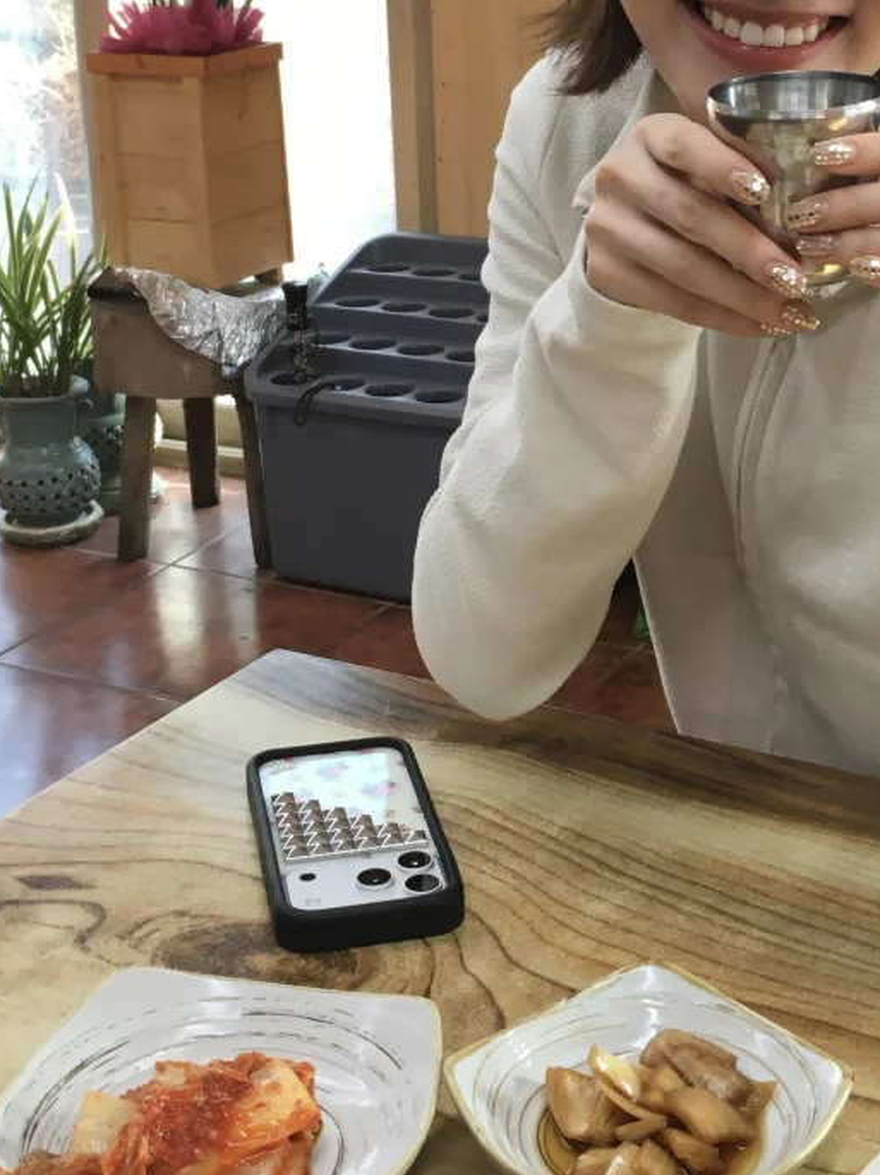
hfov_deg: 23.9
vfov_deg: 31.2
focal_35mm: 61
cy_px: 316
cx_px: 588
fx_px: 2070
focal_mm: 4.15
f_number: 2.2
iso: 32
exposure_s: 1/33
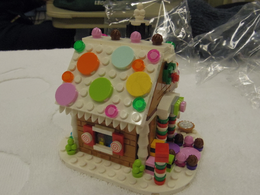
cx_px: 130
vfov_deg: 44.2
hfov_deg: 56.8
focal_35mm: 32
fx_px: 240
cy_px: 98
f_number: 4.5
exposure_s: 1/200
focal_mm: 5.8
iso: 1000
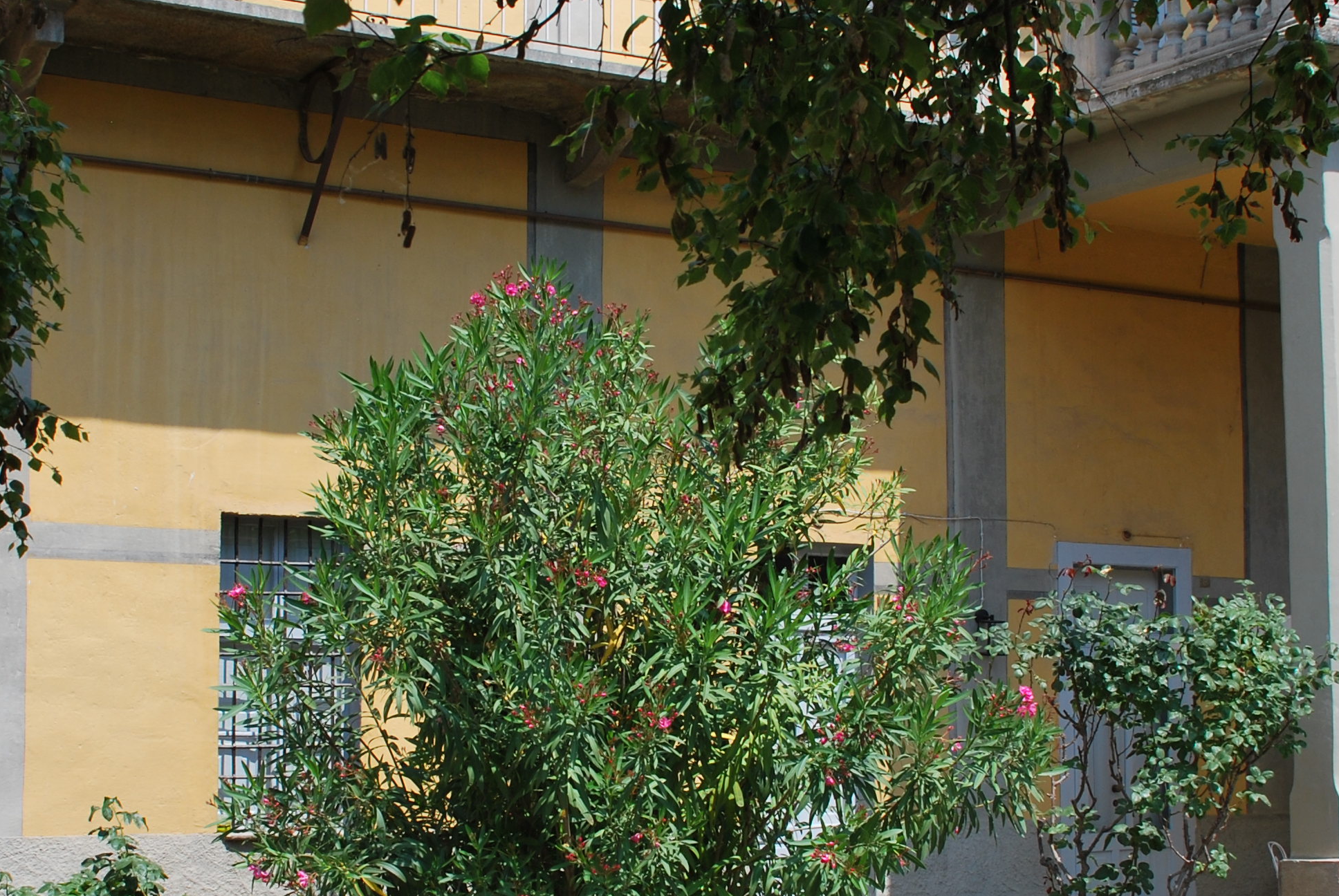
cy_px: 624
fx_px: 2234
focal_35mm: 60
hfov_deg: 33.3
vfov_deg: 22.6
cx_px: 562
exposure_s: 1/250
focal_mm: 20
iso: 100
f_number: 8
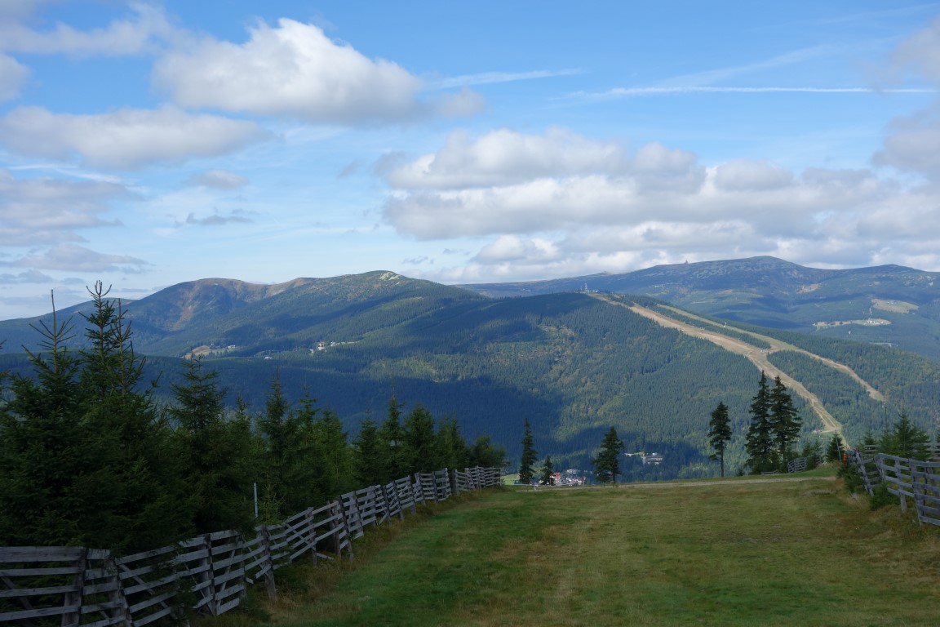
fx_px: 1123
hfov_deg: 45.4
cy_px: 314
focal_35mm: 43
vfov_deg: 31.2
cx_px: 470
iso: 125
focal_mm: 16.01
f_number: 5.6
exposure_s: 1/400
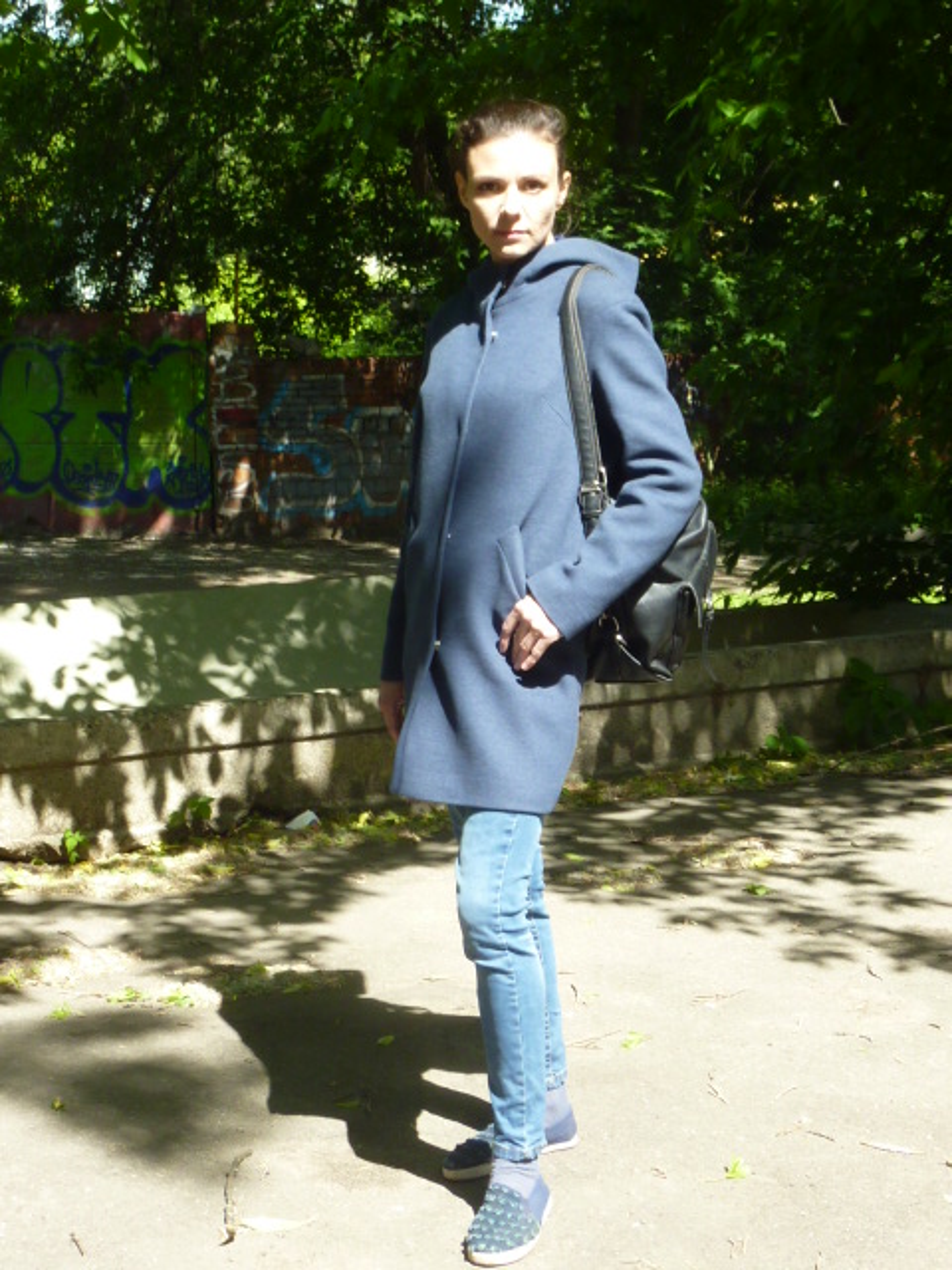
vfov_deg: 27.4
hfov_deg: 20.7
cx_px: 476
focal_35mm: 71
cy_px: 635
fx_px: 2603
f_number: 4
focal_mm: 6.5
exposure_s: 1/160
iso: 80
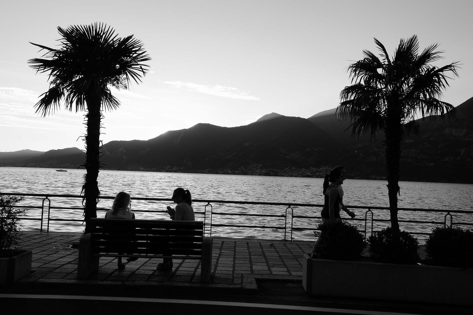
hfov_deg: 60.3
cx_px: 236
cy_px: 158
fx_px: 407
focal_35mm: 31
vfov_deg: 42.3
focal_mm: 20.8
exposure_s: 1/125
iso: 400
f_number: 11
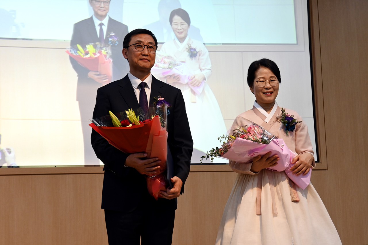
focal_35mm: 70
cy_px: 122
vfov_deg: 19.3
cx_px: 184
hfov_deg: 28.7
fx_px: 721
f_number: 6
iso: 400
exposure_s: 1/60
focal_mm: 47
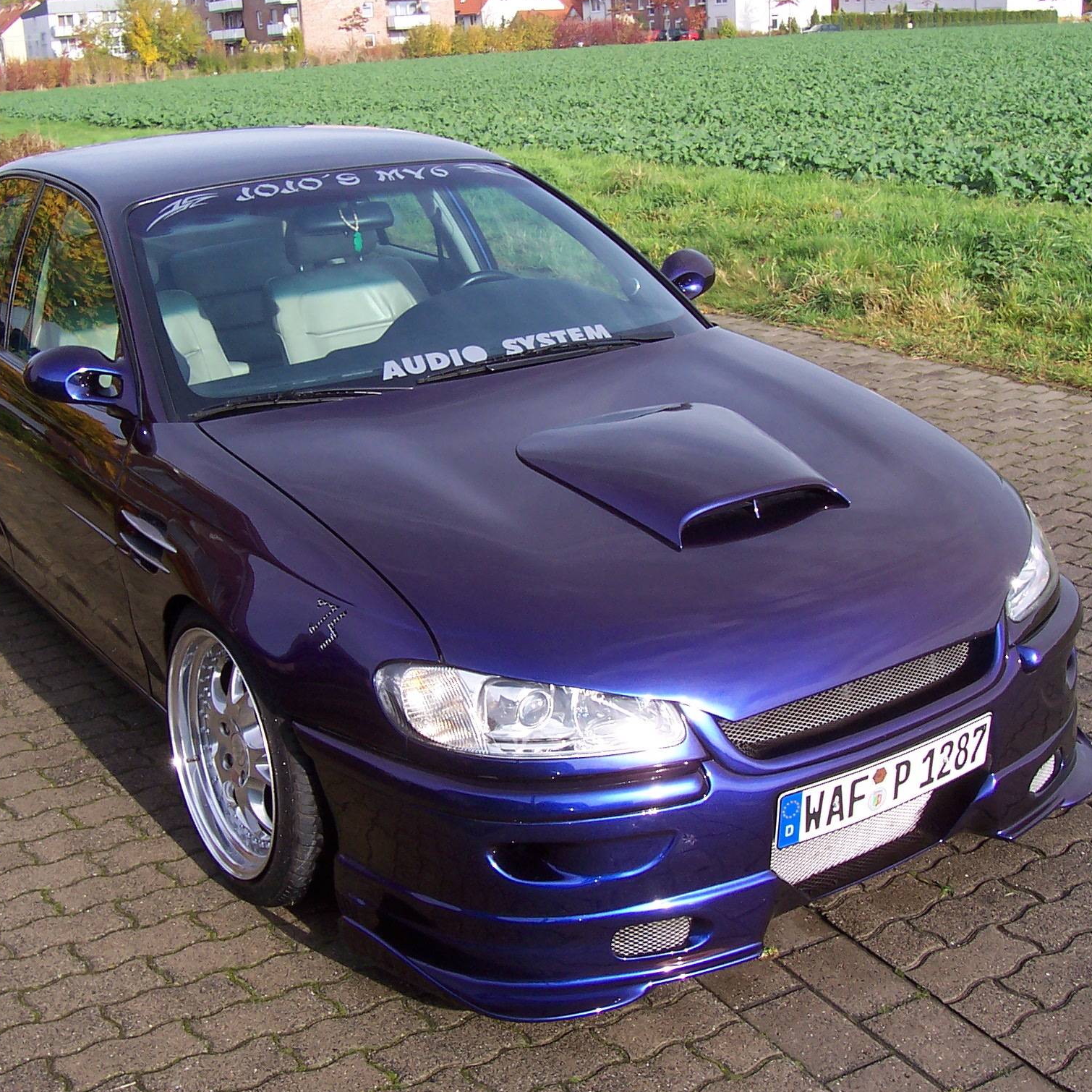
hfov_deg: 38.3
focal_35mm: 44
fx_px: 1570
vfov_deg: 38.3
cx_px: 516
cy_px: 546
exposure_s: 1/250
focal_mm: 5.6
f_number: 5.6
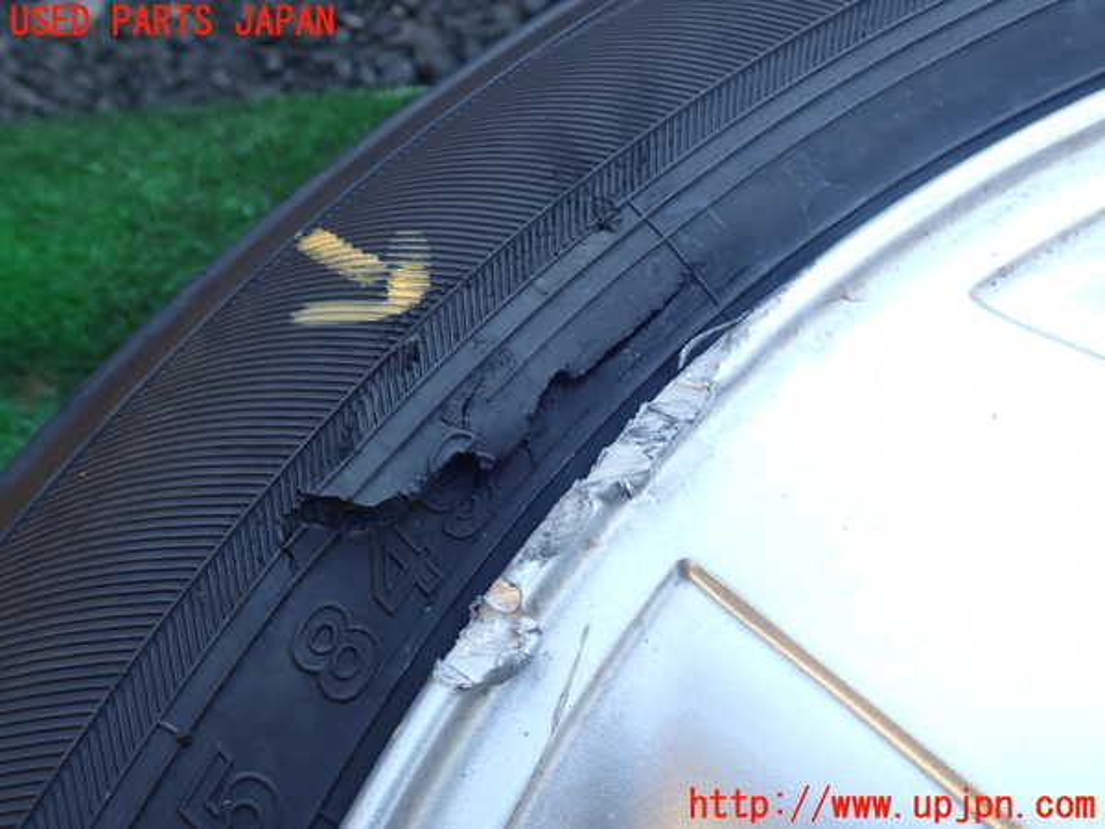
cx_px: 552
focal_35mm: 30
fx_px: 958
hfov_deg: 60.0
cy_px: 414
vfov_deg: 46.8
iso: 100
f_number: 3.2
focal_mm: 5.4
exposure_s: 1/80
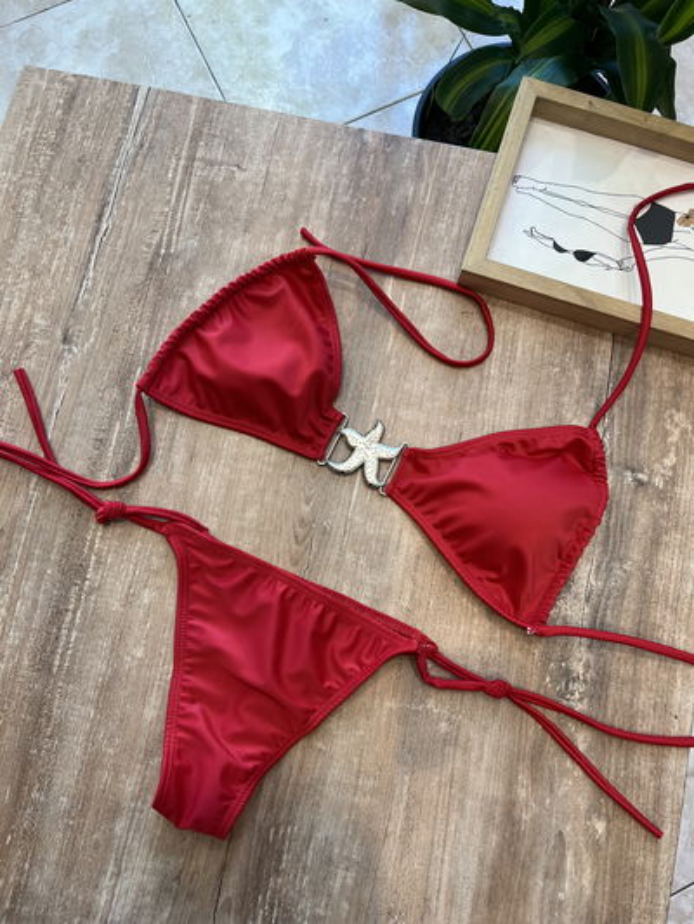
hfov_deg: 53.1
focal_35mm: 26
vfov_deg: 67.3
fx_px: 695
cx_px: 347
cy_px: 462
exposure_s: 1/100
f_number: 1.6
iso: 50
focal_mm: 5.1
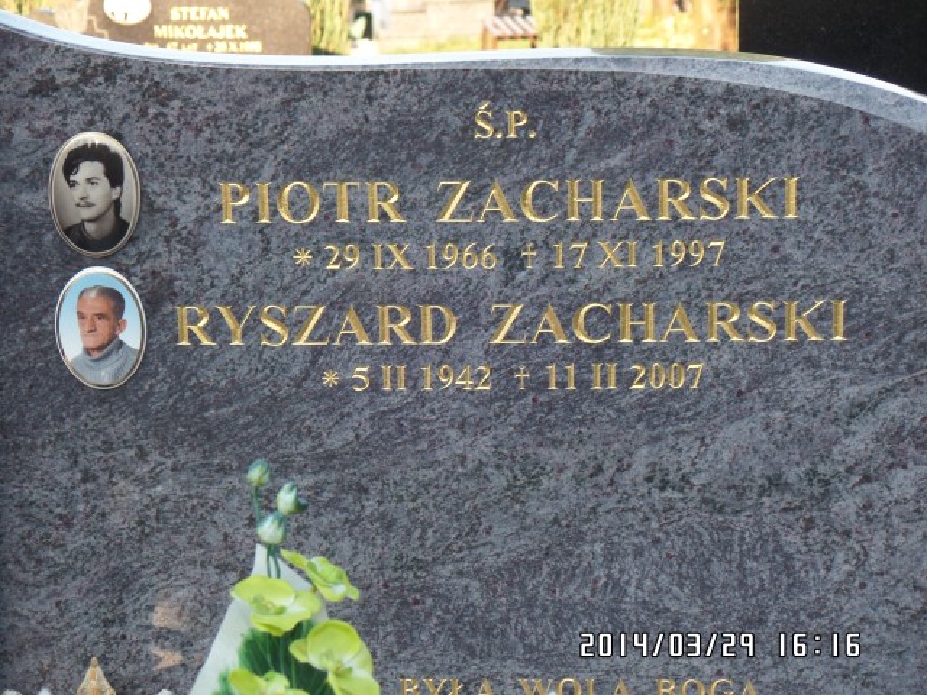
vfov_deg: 13.0
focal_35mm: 114
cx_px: 464
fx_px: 3053
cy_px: 348
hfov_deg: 17.3
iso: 100
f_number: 4
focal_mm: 20.3
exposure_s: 1/125
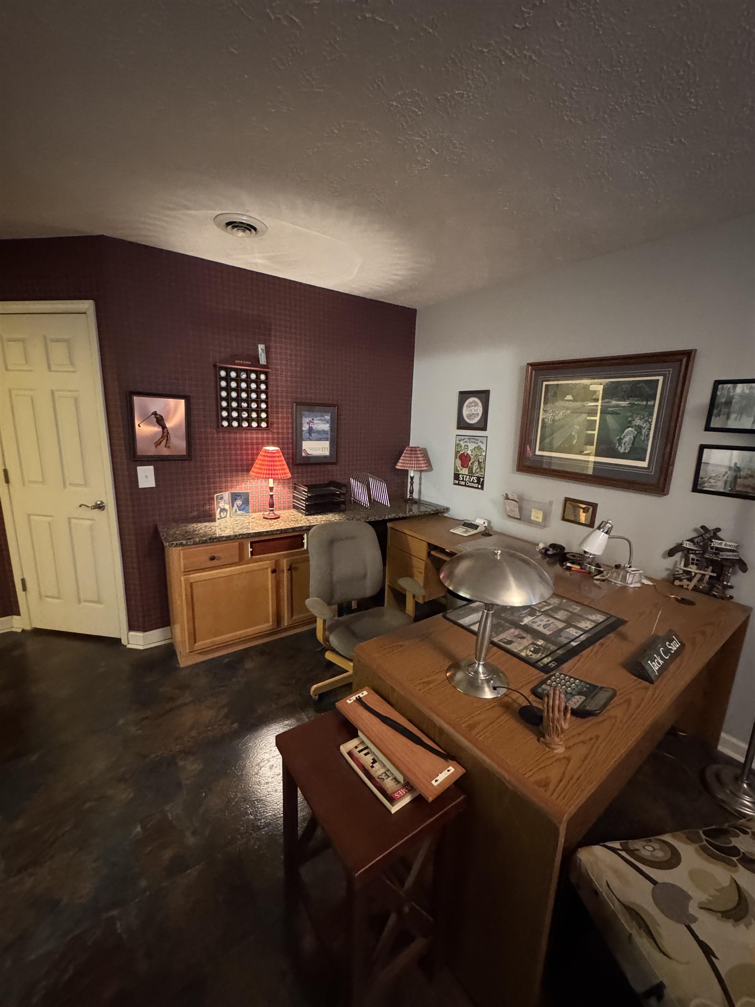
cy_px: 504
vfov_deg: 102.1
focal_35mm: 14
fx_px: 407
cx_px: 378
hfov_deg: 85.7
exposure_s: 1/30
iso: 1250
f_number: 2.2
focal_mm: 2.22
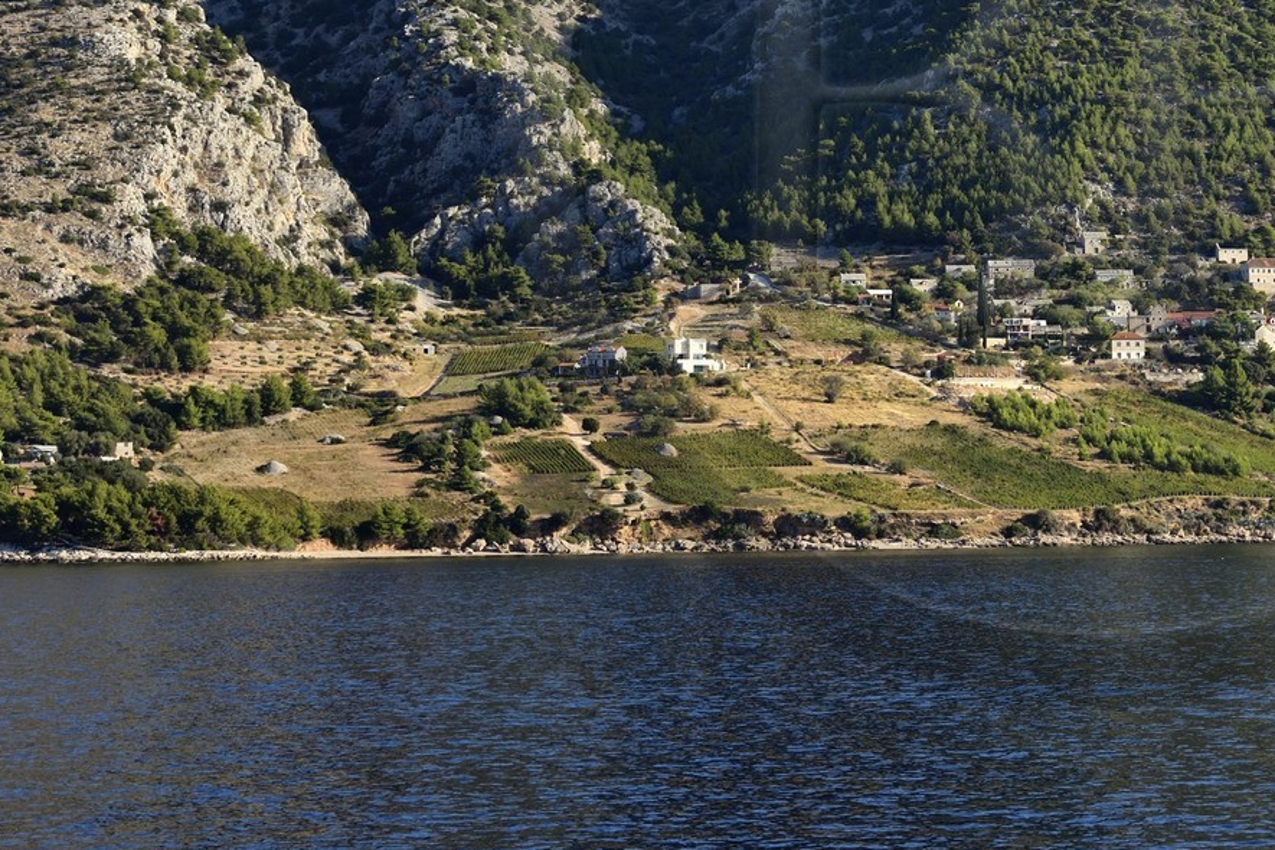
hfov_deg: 15.6
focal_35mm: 130
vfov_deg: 10.5
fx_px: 4604
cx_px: 1098
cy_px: 107
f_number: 8
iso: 400
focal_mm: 72
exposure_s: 1/800
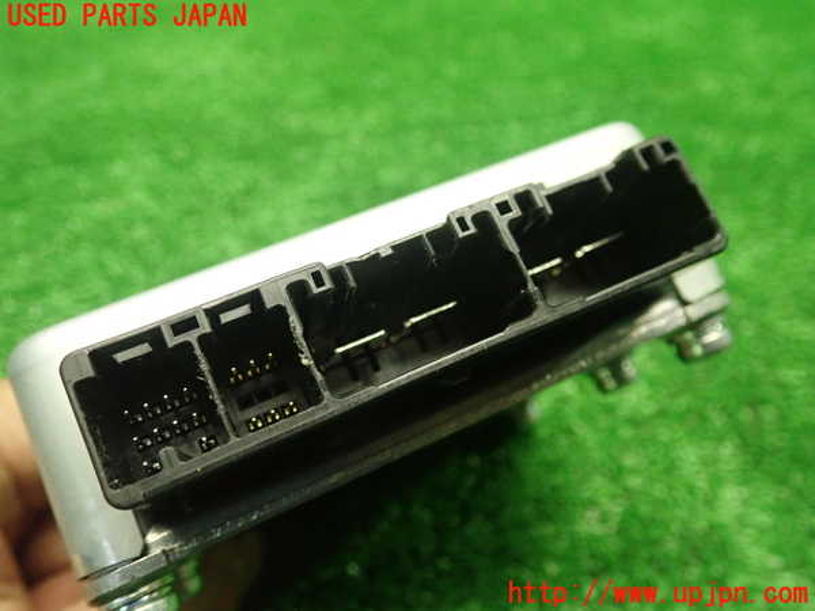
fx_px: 706
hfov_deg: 60.0
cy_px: 306
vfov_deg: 46.8
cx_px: 408
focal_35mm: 30
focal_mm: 5.5
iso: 800
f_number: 2.3
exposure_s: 1/100
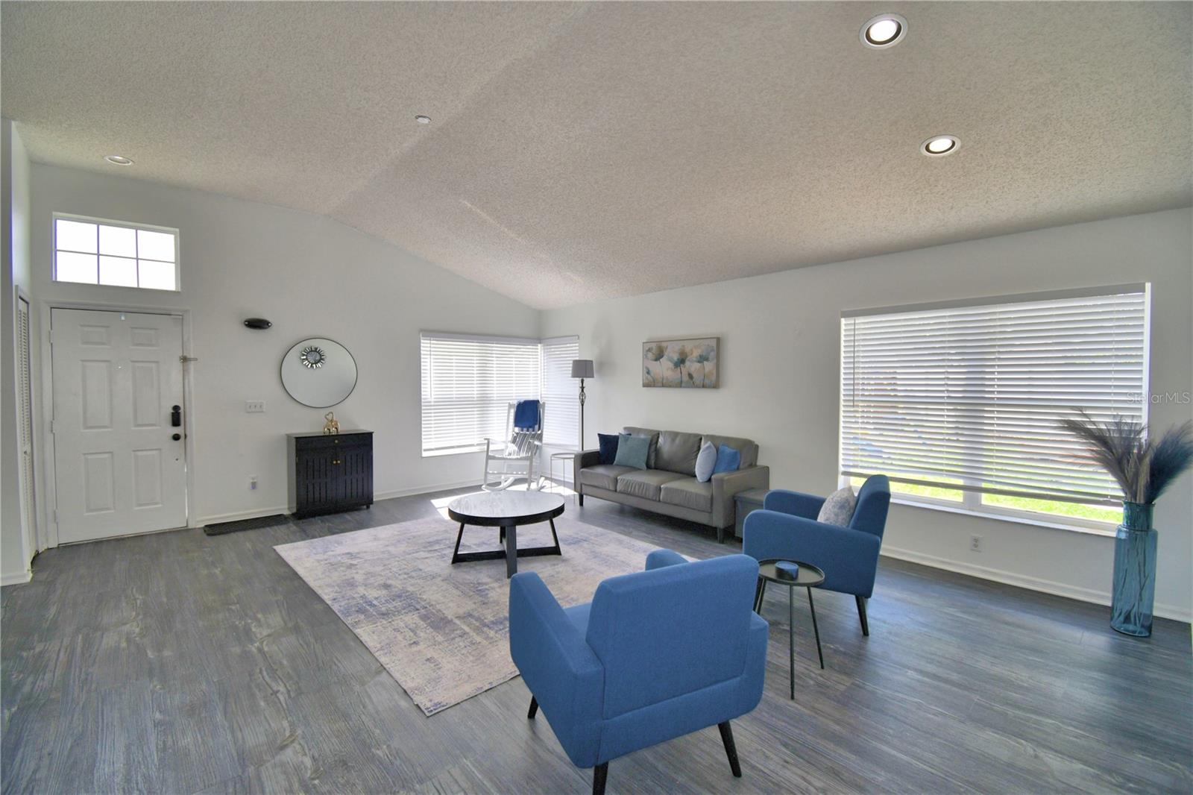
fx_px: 497
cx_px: 596
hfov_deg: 100.4
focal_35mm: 15
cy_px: 398
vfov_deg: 77.3
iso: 100
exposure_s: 1/125
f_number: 4.5
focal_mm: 10
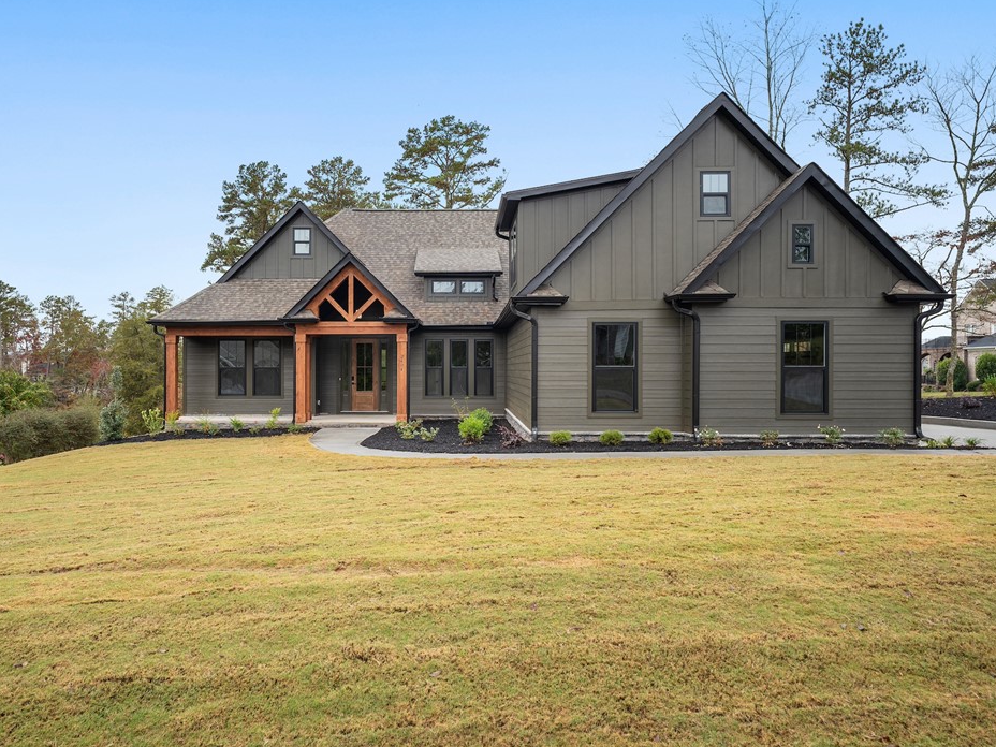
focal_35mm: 27
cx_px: 458
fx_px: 777
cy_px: 366
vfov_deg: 51.4
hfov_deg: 65.2
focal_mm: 24
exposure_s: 1/8
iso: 100
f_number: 5.6
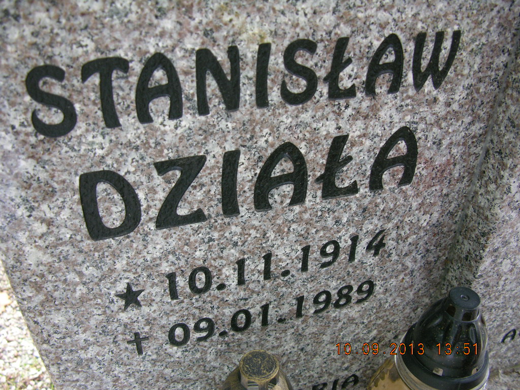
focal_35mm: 35
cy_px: 195
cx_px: 260
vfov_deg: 40.7
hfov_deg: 52.6
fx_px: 526
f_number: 2.8
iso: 95
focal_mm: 8.9
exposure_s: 1/29.5
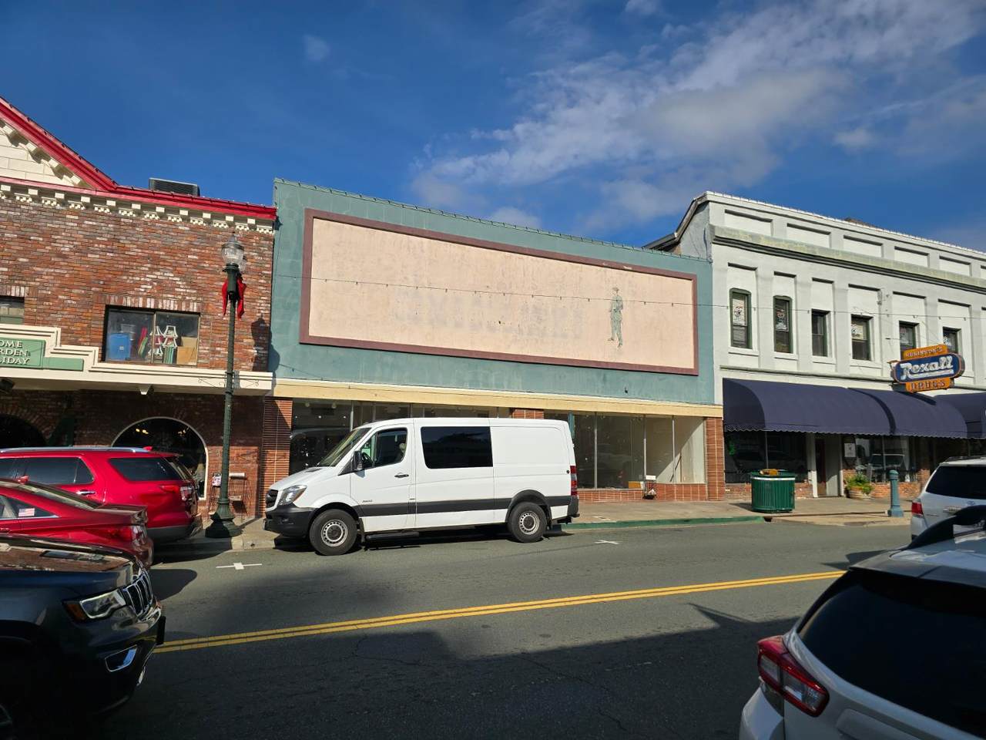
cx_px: 493
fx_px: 655
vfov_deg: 58.9
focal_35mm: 23
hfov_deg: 73.9
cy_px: 370
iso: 12
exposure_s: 1/1387
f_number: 1.7
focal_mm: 6.3
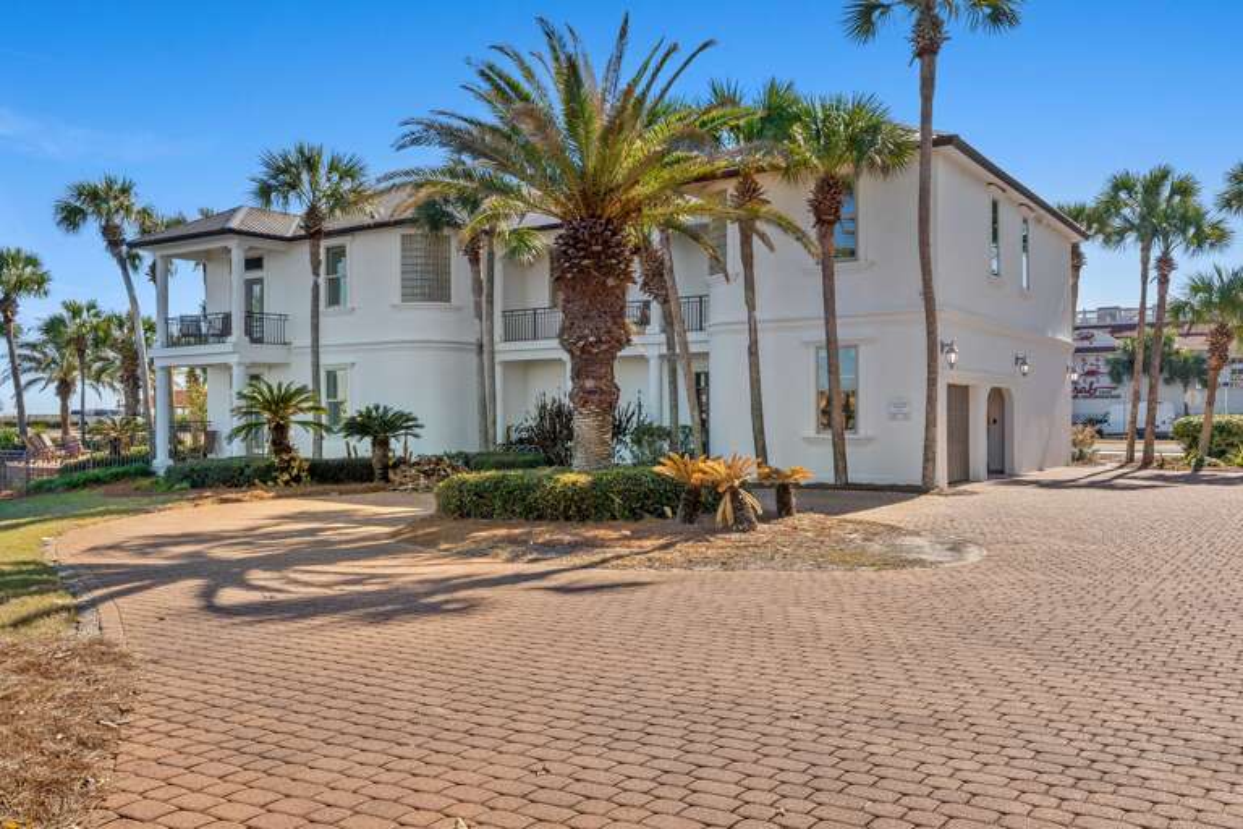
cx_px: 622
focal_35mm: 30
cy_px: 414
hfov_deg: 61.9
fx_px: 1036
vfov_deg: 43.6
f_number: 10
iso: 100
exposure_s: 1/60
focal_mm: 20
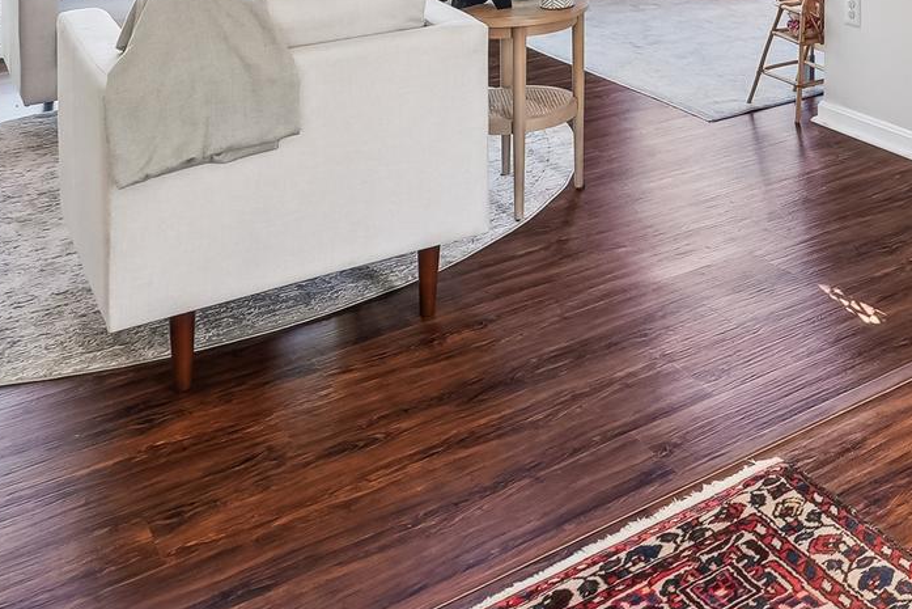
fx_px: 1191
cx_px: 902
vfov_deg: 25.3
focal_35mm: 47
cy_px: -151
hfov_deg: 37.6
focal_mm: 16
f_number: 8
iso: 100
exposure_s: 1/3.33
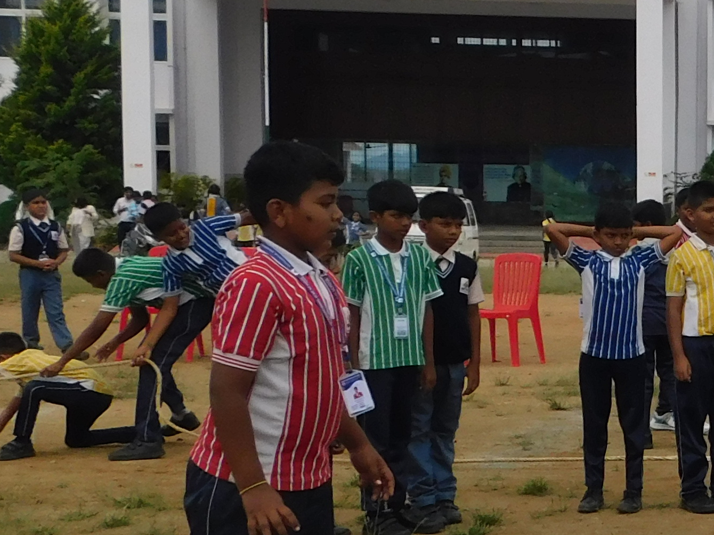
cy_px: 335
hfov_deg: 19.6
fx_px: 1774
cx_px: 1084
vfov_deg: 17.1
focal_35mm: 86
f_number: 6.2
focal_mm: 4.5
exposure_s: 1/640
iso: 125
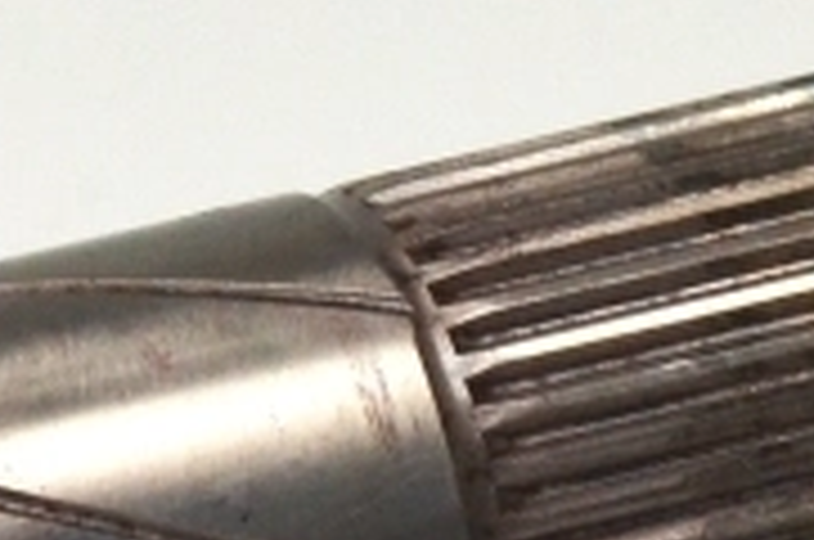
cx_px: 126
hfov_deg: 4.0
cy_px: 598
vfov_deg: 2.6
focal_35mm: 521
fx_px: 11752
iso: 280
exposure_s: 1/500
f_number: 5.6
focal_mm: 105
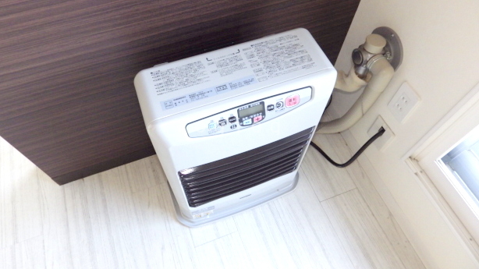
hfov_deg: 74.0
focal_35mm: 25
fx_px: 317
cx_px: 231
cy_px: 126
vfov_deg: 45.9
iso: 250
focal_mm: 4
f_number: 3.1
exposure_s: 1/45
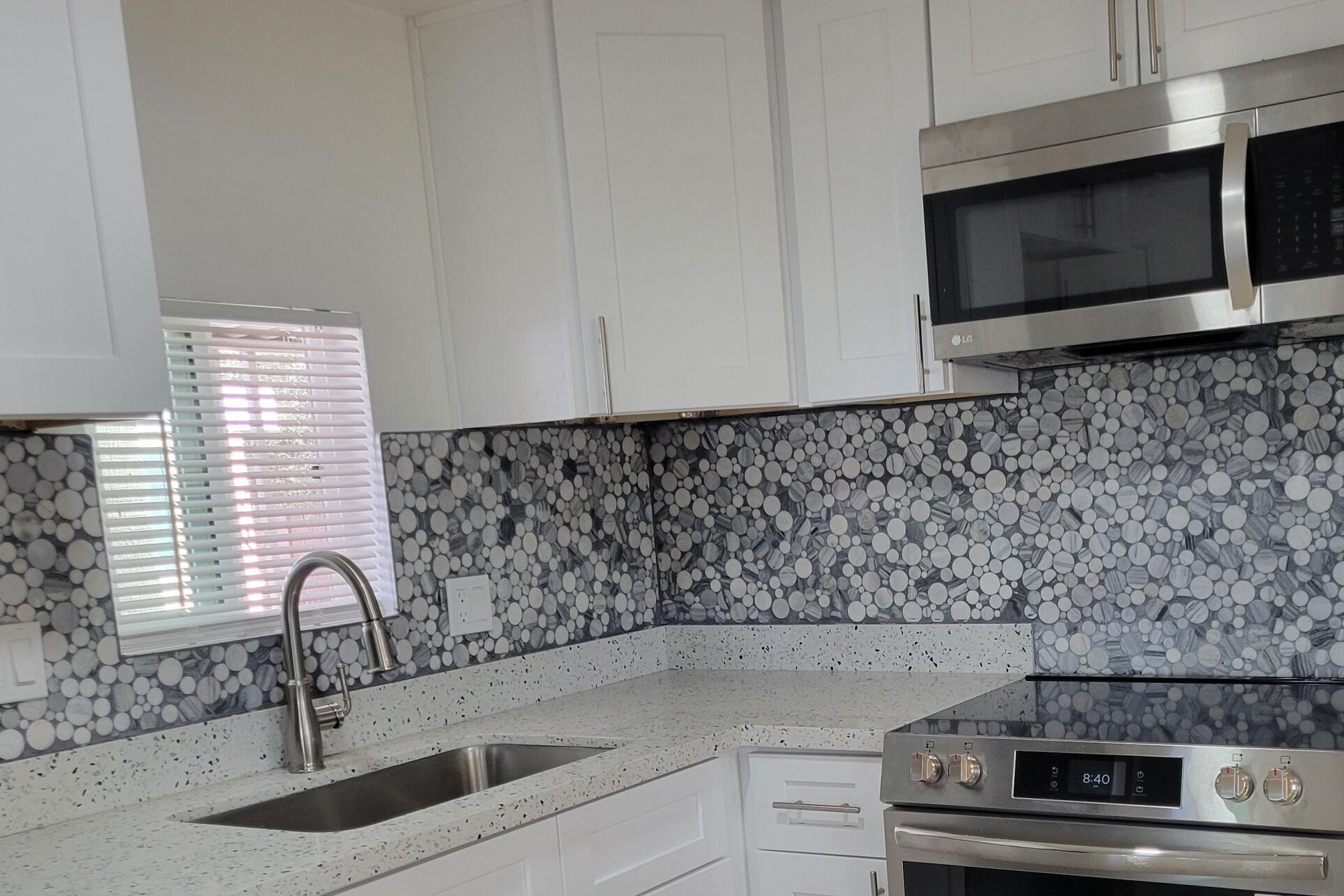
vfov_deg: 31.3
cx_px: 838
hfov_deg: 46.0
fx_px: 1568
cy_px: 669
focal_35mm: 42
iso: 200
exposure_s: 1/120
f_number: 1.8
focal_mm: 5.4
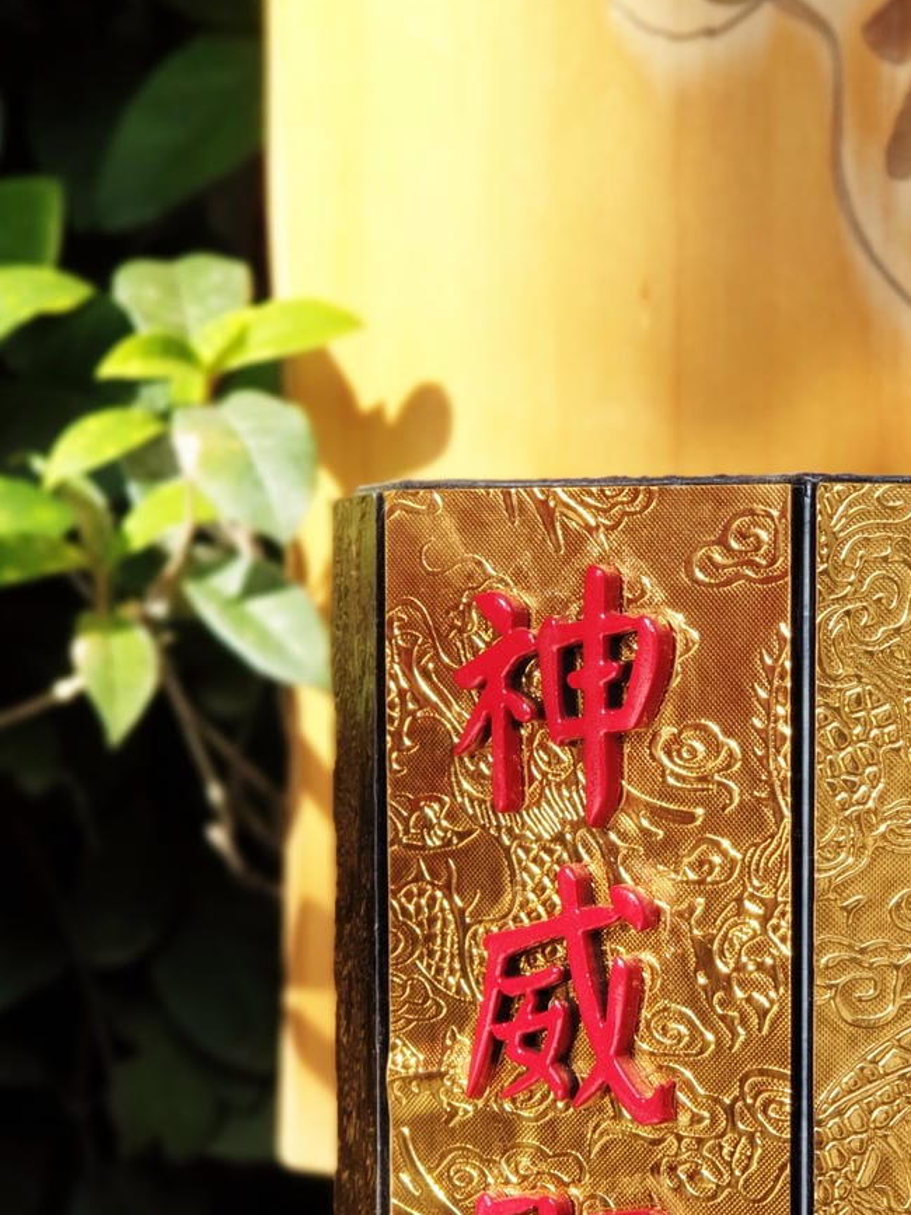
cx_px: 751
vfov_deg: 20.4
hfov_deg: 15.3
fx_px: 3369
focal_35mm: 96
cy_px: 800
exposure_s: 1/218
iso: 25
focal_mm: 6
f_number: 2.4
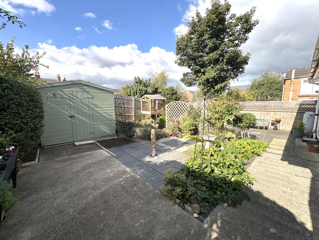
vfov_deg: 85.7
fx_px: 129
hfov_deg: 102.1
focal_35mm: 14
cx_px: 160
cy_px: 120
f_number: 2.2
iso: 40
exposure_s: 1/1020
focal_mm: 2.22
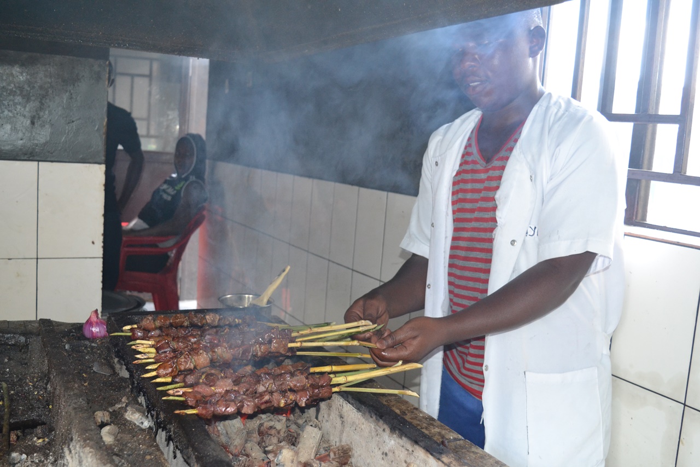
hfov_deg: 53.1
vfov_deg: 36.9
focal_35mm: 36
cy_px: 234
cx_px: 350
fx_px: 700
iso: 1400
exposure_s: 1/60
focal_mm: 24
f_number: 5
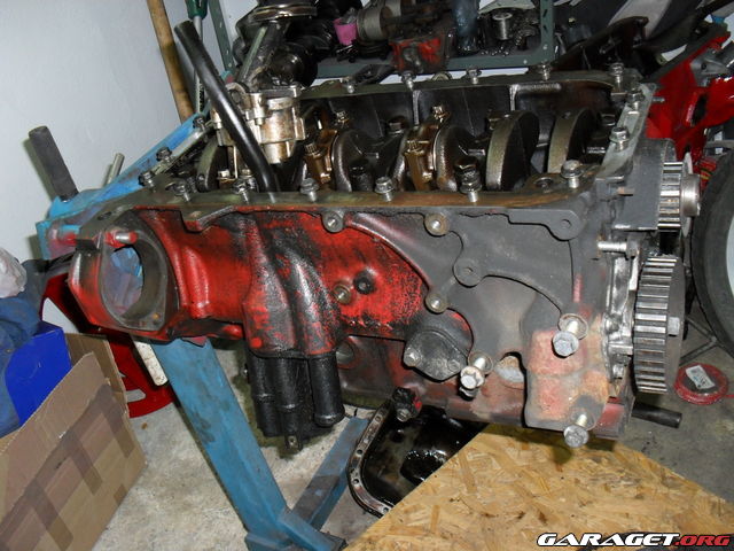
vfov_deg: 40.7
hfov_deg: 52.6
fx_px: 742
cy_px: 276
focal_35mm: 35
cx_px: 367
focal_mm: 6.3
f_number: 3.2
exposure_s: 1/45
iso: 200
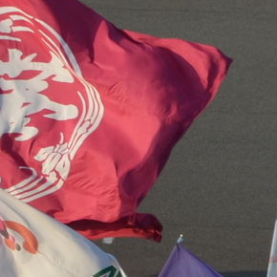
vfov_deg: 2.9
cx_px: -296
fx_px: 5456
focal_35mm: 603
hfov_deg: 2.9
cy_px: 279
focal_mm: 55
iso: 180
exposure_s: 1/250
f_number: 8
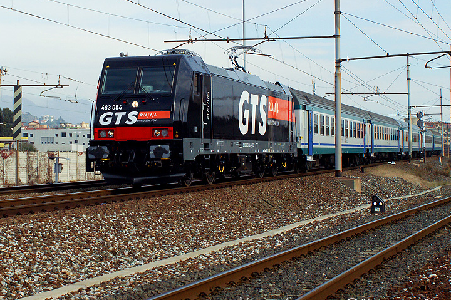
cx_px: 166
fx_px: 935
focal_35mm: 75
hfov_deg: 27.0
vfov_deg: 18.2
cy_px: 111
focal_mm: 35
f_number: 8
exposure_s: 1/640
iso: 400
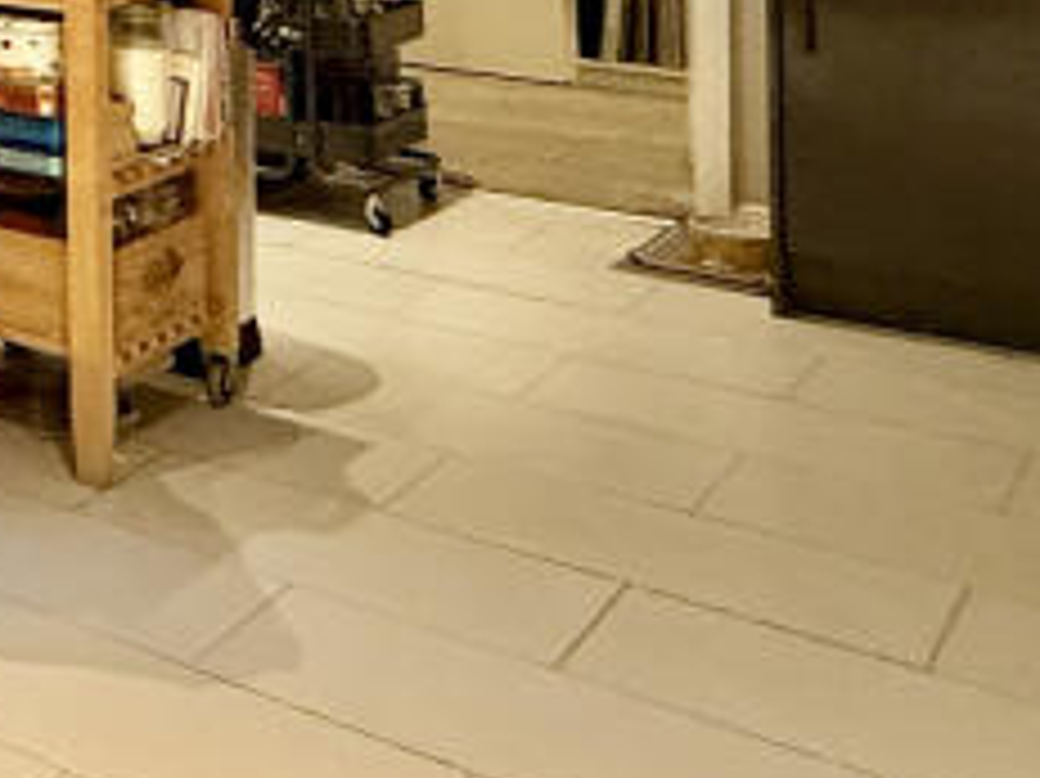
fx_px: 1862
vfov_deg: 20.9
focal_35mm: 62
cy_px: -310
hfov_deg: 23.1
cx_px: -644
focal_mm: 2.22
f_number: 2.2
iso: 500
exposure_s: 1/50
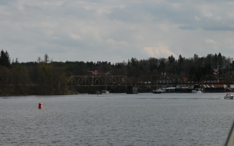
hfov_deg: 12.0
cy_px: 46
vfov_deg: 7.7
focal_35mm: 171
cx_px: -31
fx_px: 1090
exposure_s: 1/640
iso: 100
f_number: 6.3
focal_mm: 70
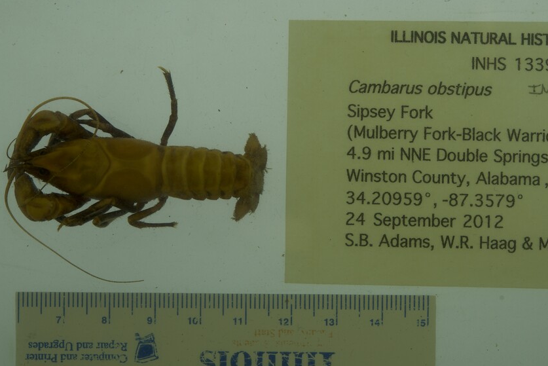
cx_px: 359
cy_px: 110
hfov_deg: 23.5
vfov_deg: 15.9
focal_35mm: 86
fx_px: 1310
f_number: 10
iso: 100
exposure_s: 1/160
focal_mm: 60
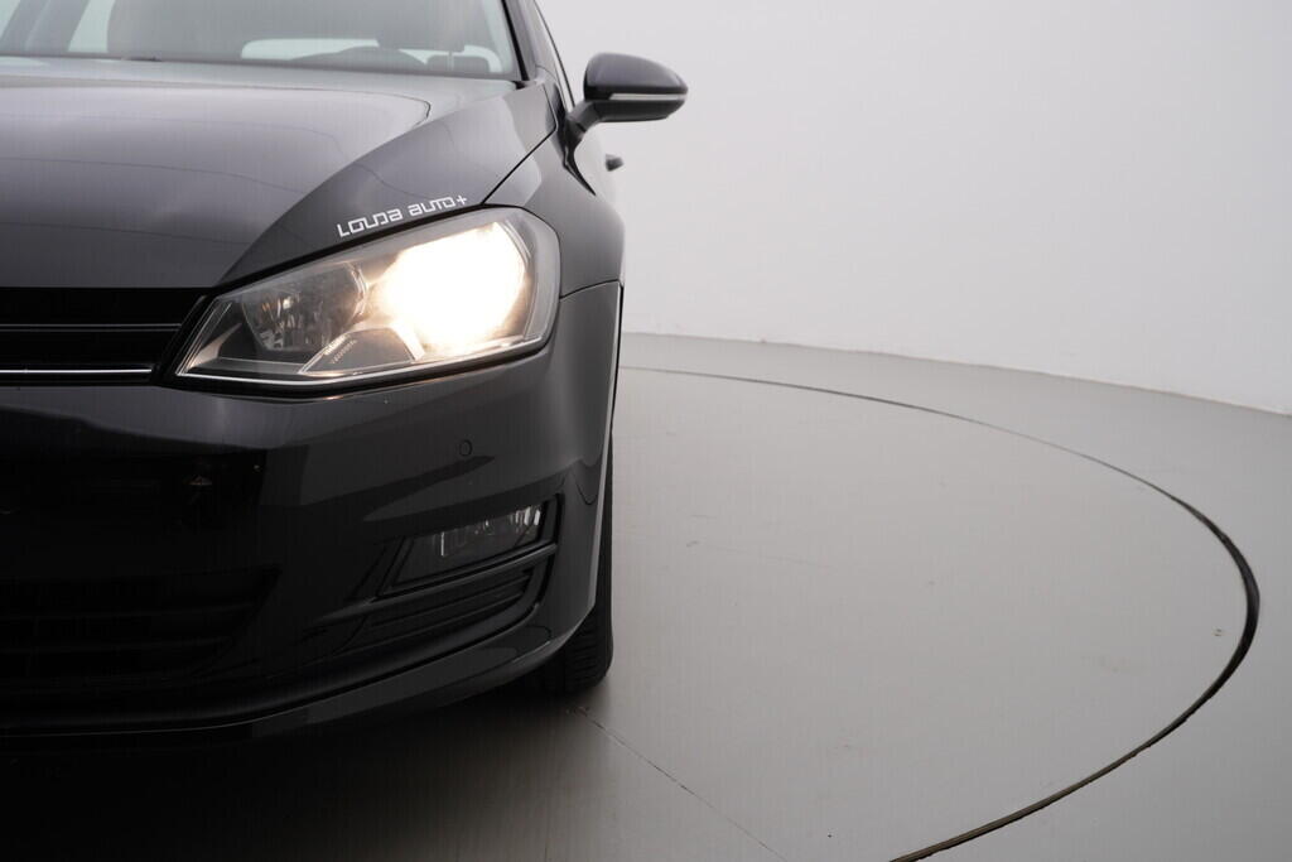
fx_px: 1292
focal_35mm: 36
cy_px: 431
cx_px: 646
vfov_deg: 36.9
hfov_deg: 53.1
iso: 100
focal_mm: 24
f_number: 4
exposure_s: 1/80
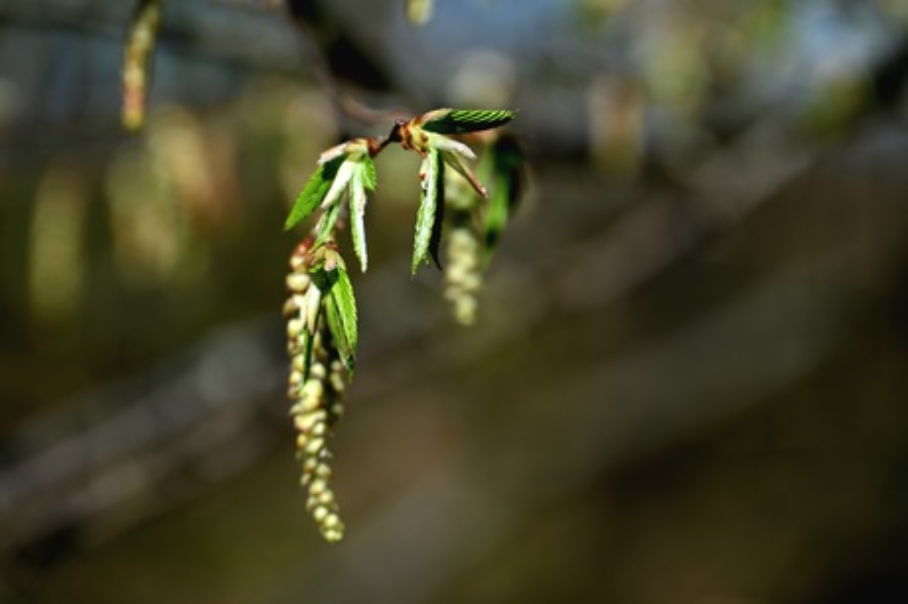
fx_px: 5041
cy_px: 302
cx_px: 454
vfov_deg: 6.9
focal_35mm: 200
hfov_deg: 10.3
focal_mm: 200
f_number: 6.3
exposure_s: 1/323
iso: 100
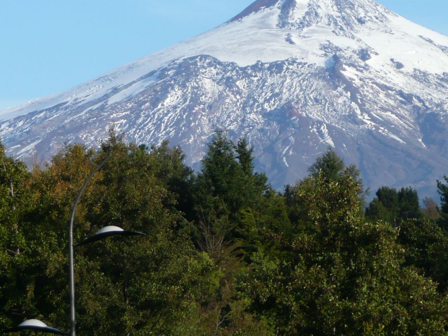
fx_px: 3390
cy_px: 129
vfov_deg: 5.7
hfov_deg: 7.6
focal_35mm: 262
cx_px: 328
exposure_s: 1/320
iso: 100
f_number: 4.8
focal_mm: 23.1
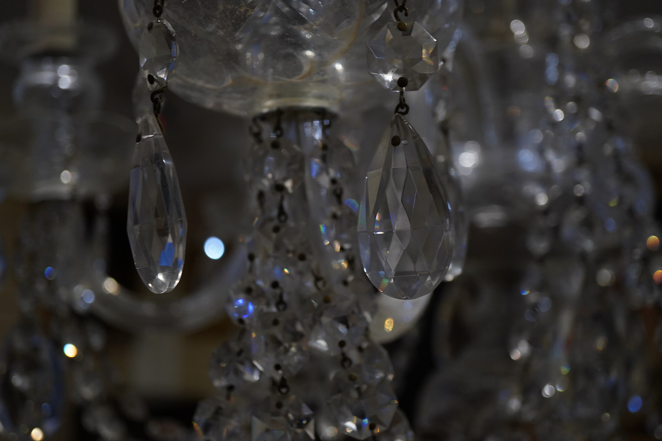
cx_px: 331
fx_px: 827
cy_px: 220
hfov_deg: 43.6
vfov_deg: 29.9
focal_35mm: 45
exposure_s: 1/125
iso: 1250
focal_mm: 30
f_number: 3.5
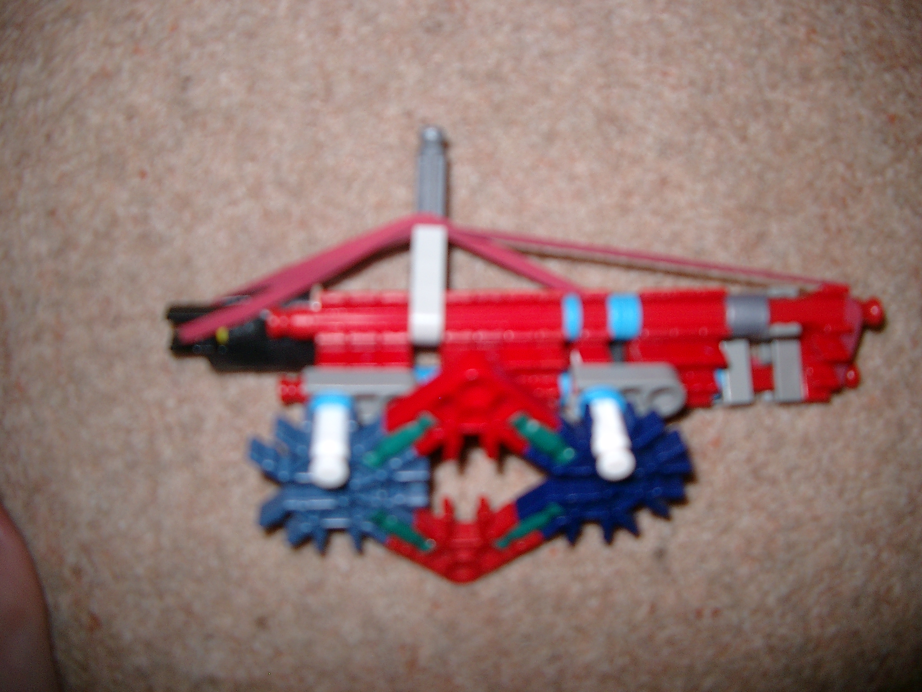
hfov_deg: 50.1
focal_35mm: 37
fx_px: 985
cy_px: 346
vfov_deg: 38.7
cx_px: 461
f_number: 2.6
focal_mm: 7.6
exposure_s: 1/60
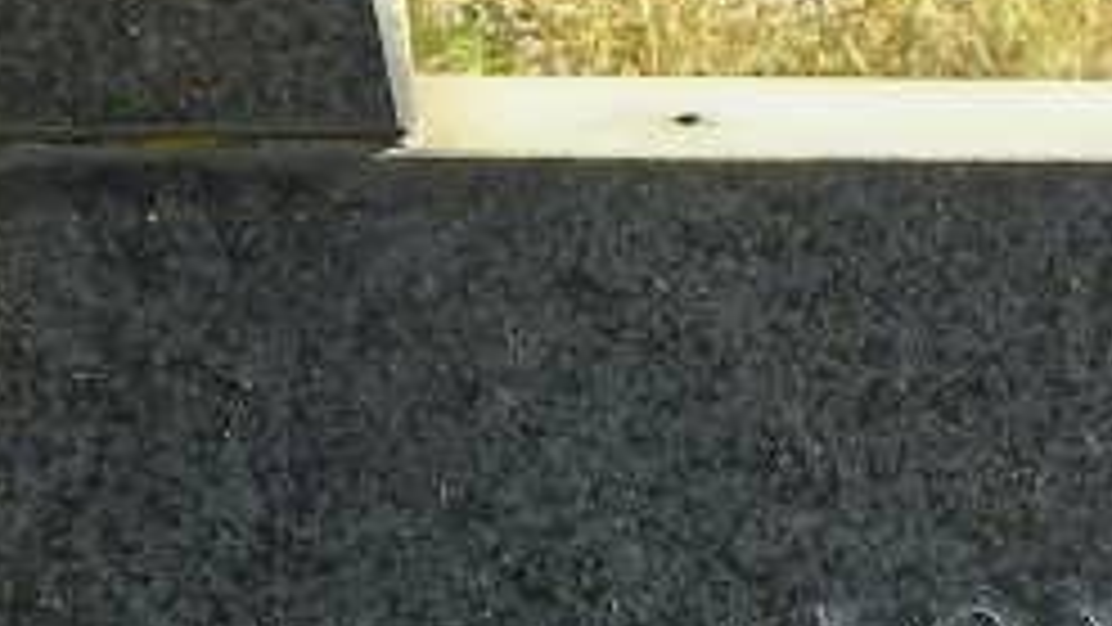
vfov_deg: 2.4
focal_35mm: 514
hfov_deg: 4.2
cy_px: 950
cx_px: 432
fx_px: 15157
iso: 64
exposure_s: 1/250
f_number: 4
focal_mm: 17.3
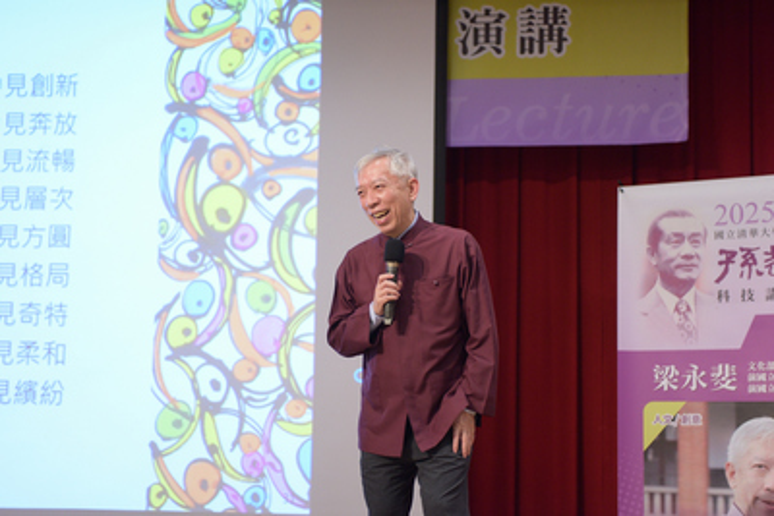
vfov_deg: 19.5
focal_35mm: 70
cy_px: 258
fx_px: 1505
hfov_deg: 28.8
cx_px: 387
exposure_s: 1/100
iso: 2000
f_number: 3.2
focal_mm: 70
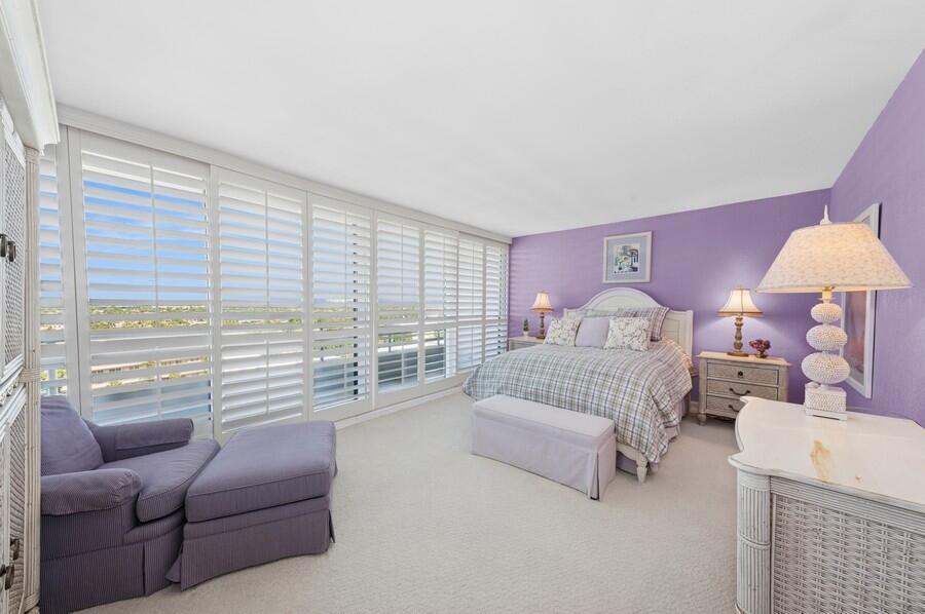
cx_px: 462
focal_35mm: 12
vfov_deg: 89.9
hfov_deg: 112.7
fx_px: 308
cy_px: 307
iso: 160
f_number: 11
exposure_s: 1/6
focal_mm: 12
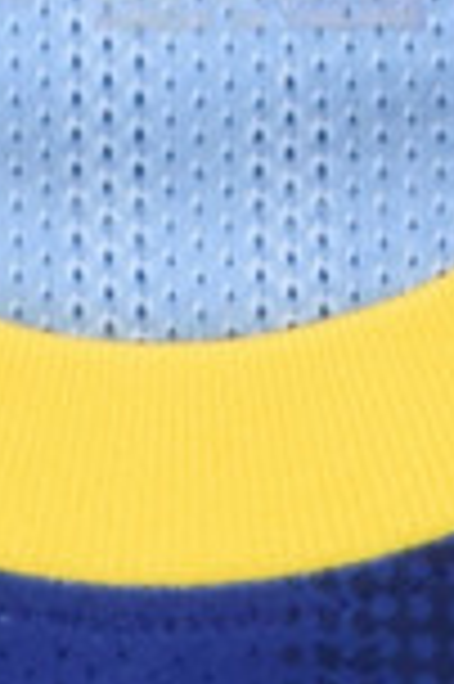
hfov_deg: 6.9
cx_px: 99
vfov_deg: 9.9
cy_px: 1215
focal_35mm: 198
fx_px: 3754
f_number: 11
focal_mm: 20
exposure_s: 1/50
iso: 400
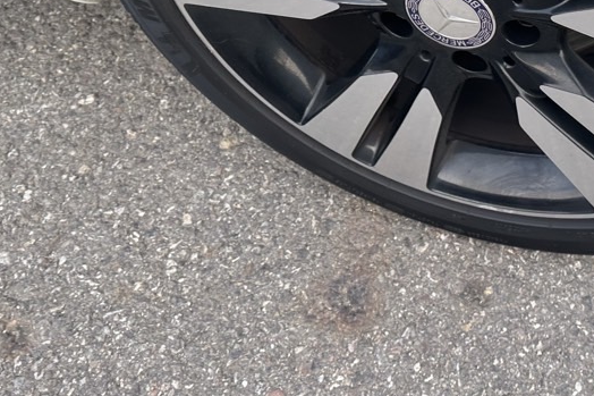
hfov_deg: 31.9
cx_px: 483
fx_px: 1006
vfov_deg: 21.3
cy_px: -15
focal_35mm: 61
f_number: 1.78
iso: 64
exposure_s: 1/121
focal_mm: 6.86
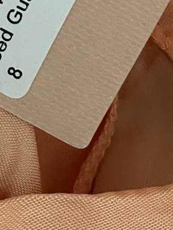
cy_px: -57
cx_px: -43
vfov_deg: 17.2
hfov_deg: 13.3
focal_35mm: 108
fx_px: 719
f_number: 1.6
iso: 500
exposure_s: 1/50
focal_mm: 4.2
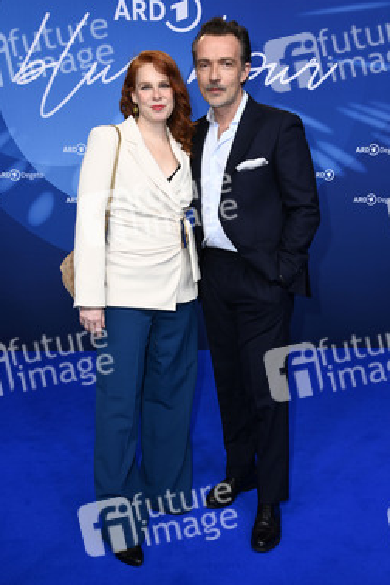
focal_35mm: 37
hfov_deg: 35.9
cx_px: 203
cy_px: 288
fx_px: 601
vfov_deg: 51.9
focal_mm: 35
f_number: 5.6
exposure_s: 1/250
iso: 1000
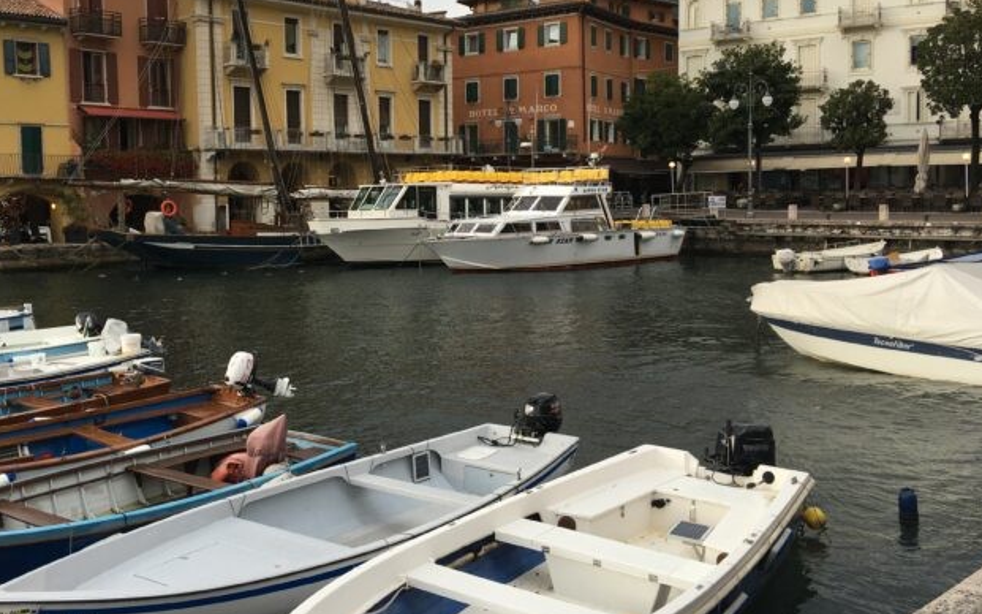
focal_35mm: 38
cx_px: 389
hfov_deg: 51.2
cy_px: 245
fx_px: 1017
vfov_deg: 33.5
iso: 25
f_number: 2.2
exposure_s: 1/111
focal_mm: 4.15
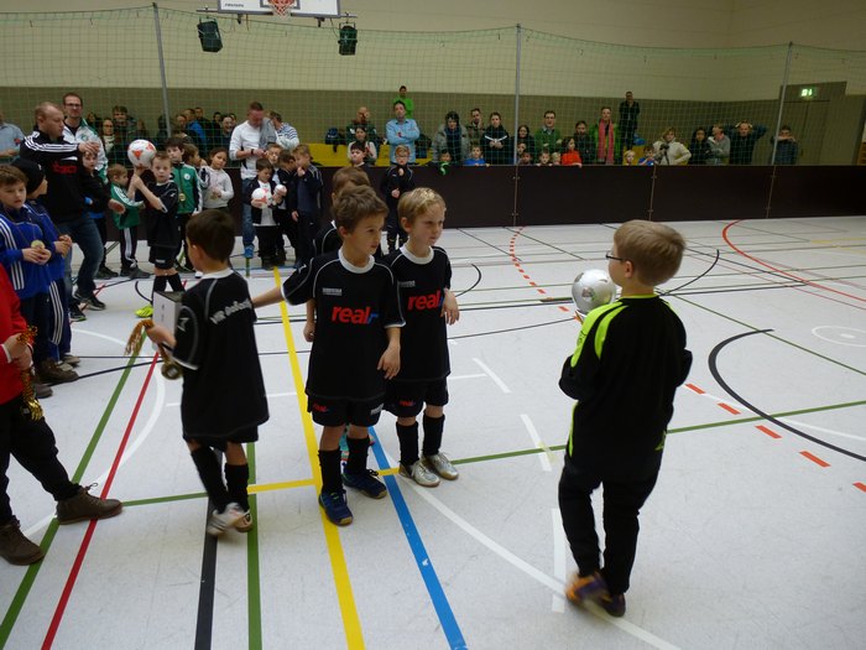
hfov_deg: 71.6
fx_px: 600
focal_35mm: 24
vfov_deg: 56.8
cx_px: 433
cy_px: 325
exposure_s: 1/60
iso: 250
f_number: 3.3
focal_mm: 4.3
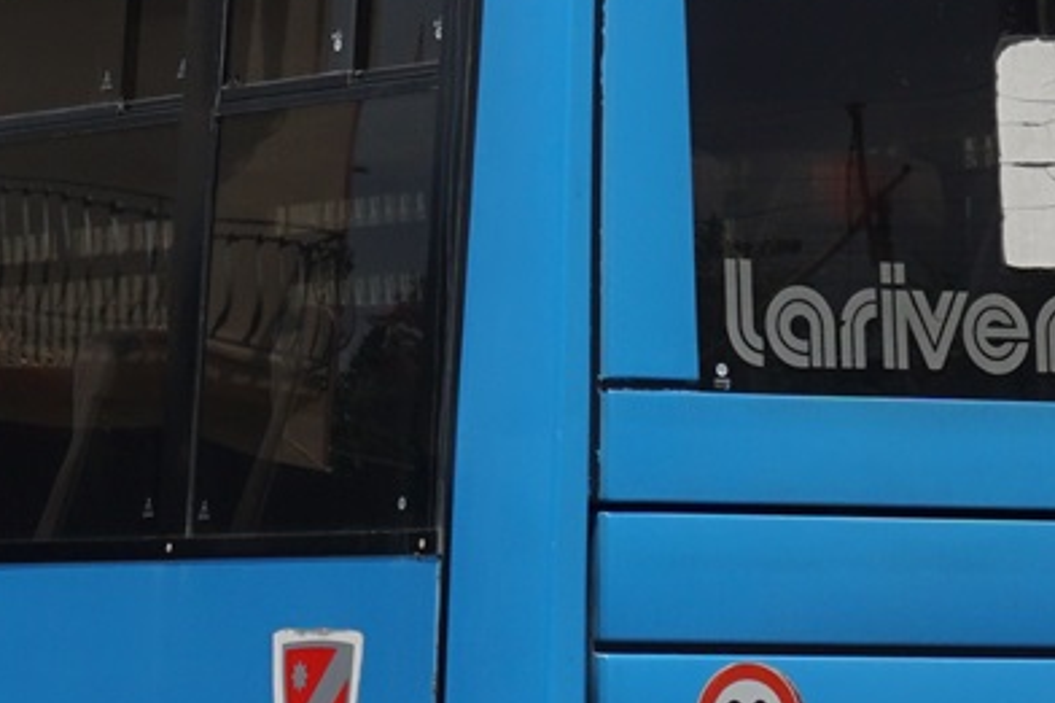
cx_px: -16
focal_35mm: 245
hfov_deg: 8.4
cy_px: 160
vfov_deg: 5.6
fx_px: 7176
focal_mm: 32
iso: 160
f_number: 10
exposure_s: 1/500
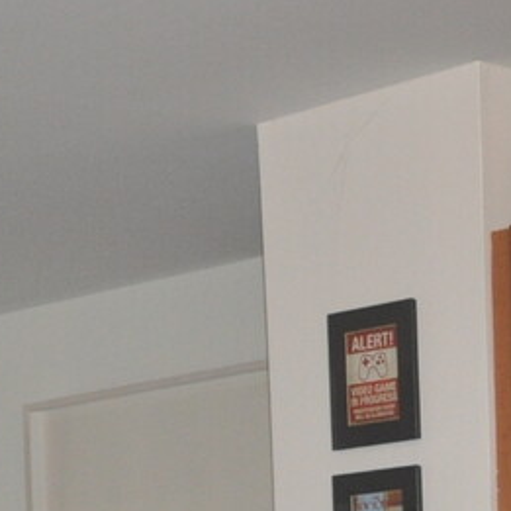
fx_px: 2563
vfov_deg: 10.7
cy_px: 897
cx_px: -127
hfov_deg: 11.1
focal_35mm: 153
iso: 800
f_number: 3.8
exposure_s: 1/60
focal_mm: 21
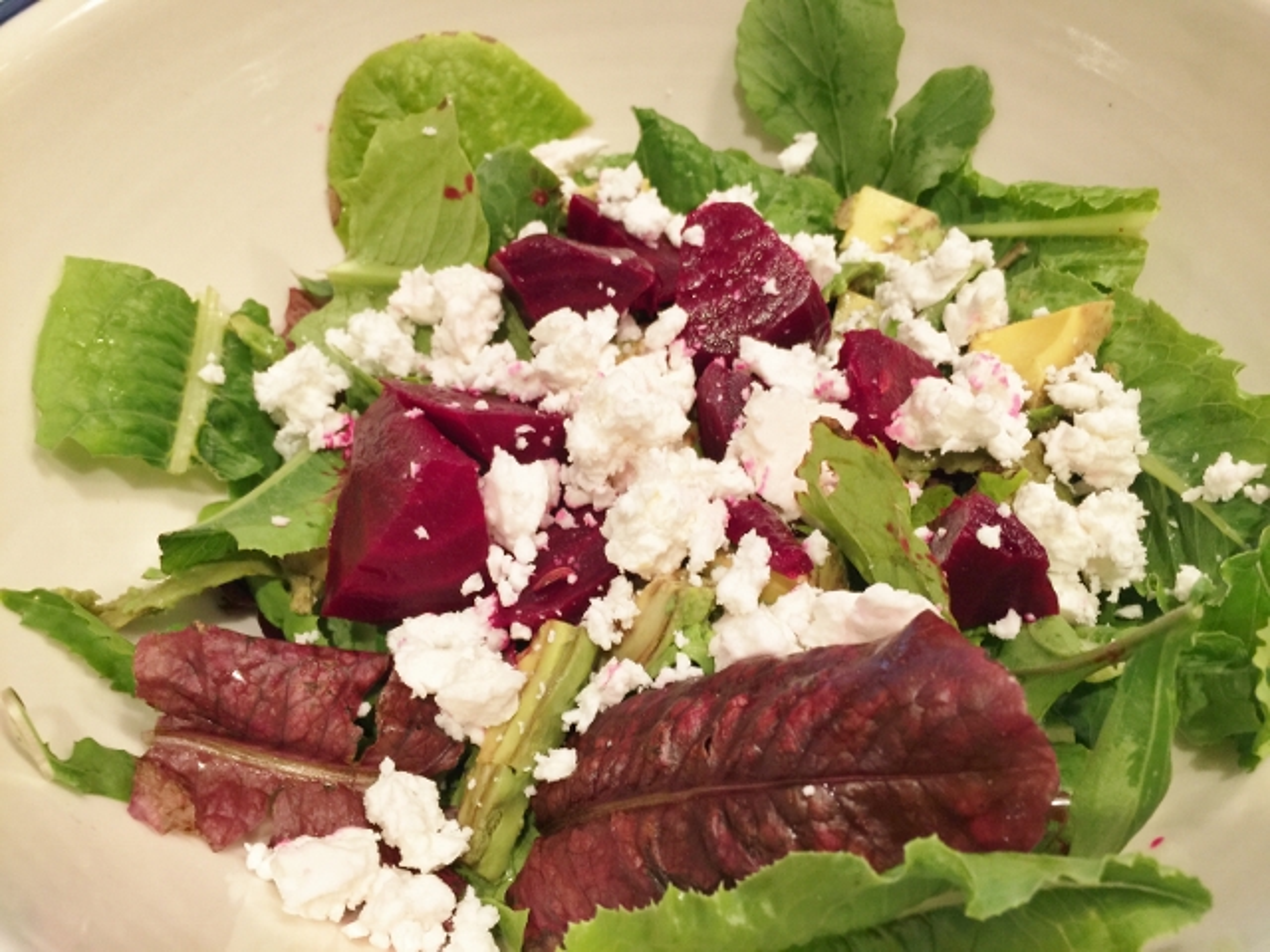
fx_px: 1064
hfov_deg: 61.7
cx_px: 635
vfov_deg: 48.2
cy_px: 476
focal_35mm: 29
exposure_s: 1/15
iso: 50
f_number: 2.2
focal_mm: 4.15
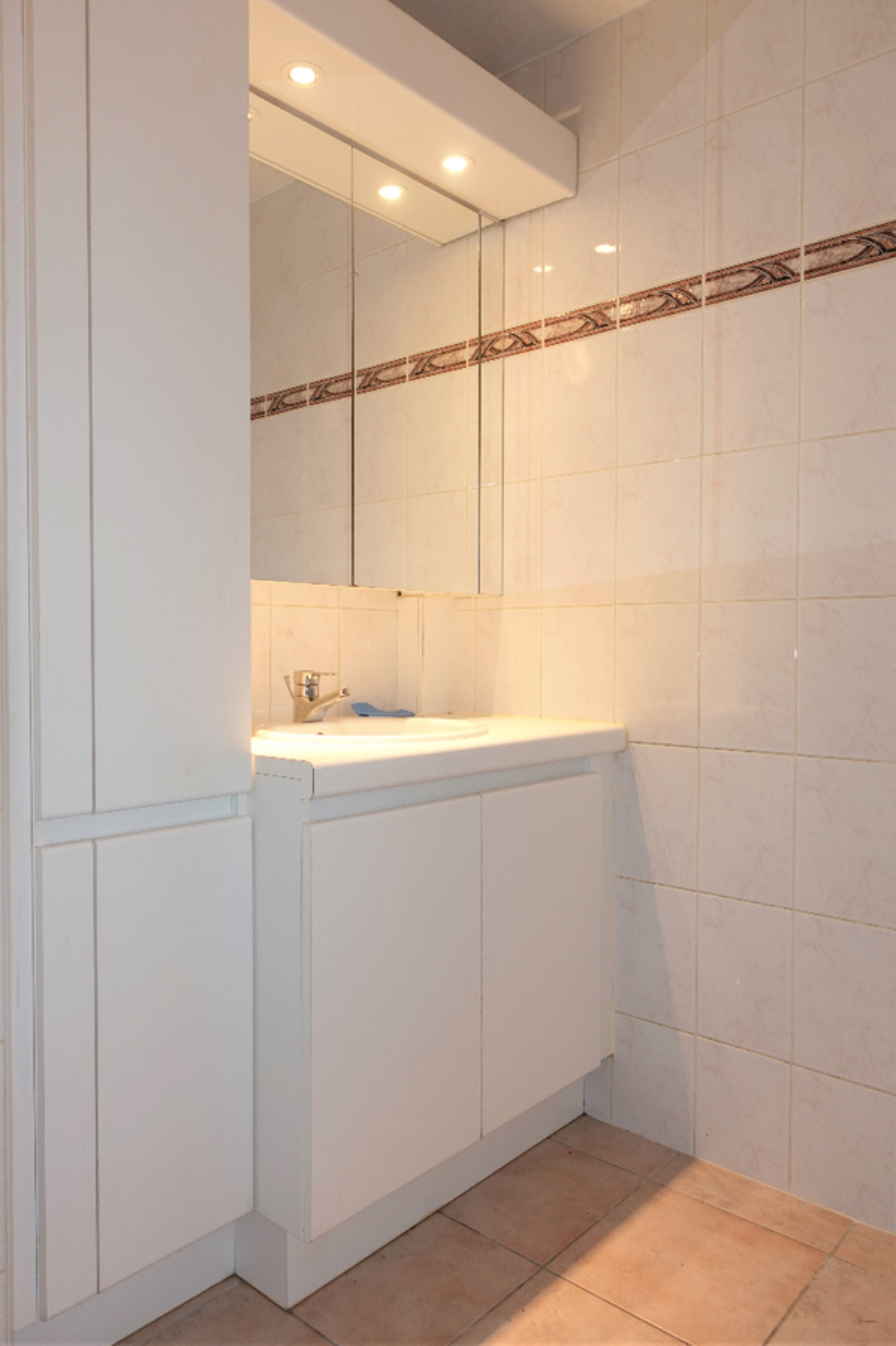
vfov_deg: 73.8
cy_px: 673
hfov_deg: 53.1
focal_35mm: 24
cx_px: 448
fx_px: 897
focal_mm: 8.8
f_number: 1.8
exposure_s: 1/50
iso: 125
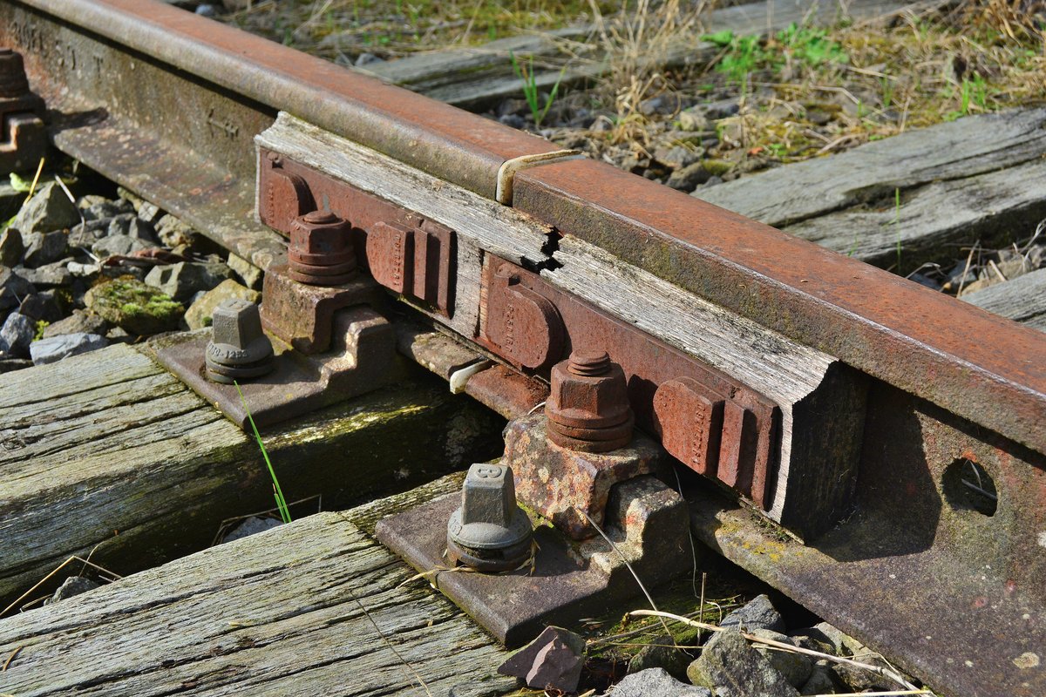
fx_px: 1395
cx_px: 523
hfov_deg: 41.1
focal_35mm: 48
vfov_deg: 28.1
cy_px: 348
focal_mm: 32
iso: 250
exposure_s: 1/640
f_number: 8
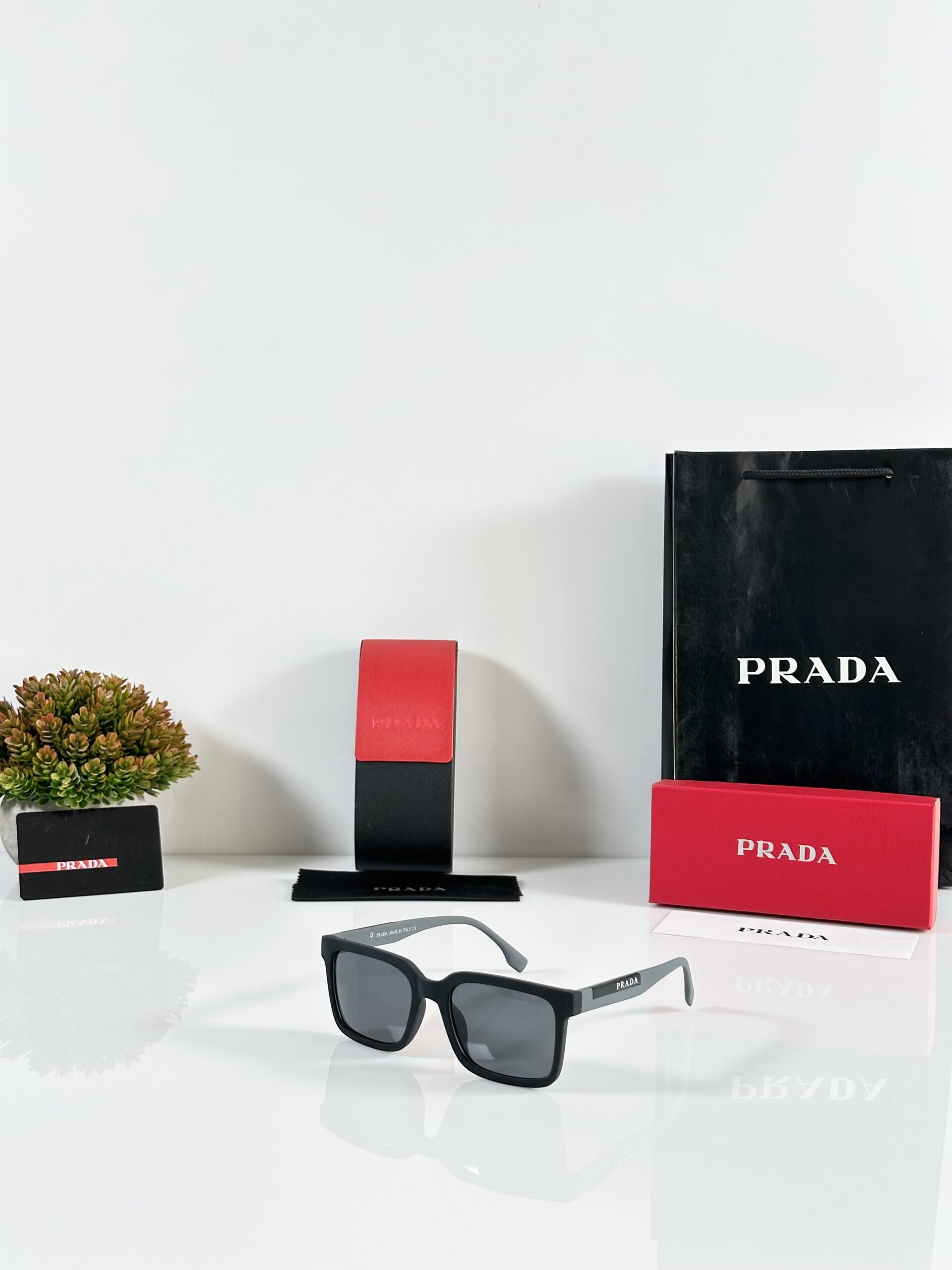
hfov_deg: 30.3
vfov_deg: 39.7
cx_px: 476
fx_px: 1760
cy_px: 635
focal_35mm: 48
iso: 80
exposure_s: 1/100
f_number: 1.78
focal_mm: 6.86
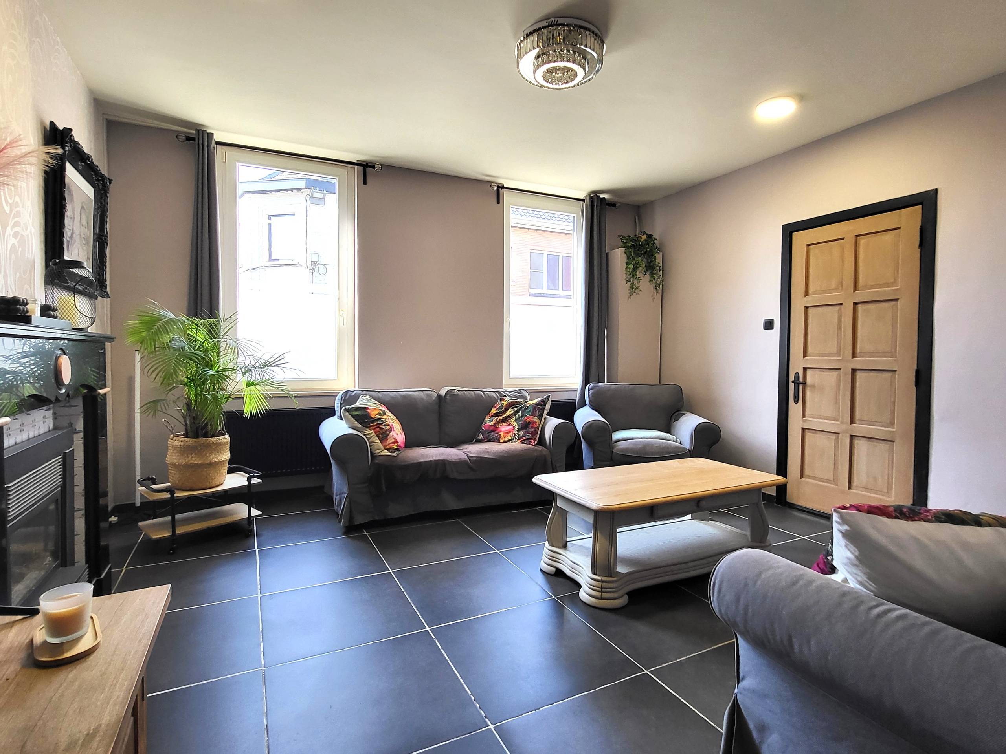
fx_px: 378
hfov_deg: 106.2
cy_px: 377
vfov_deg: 89.9
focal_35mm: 13
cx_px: 503
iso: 80
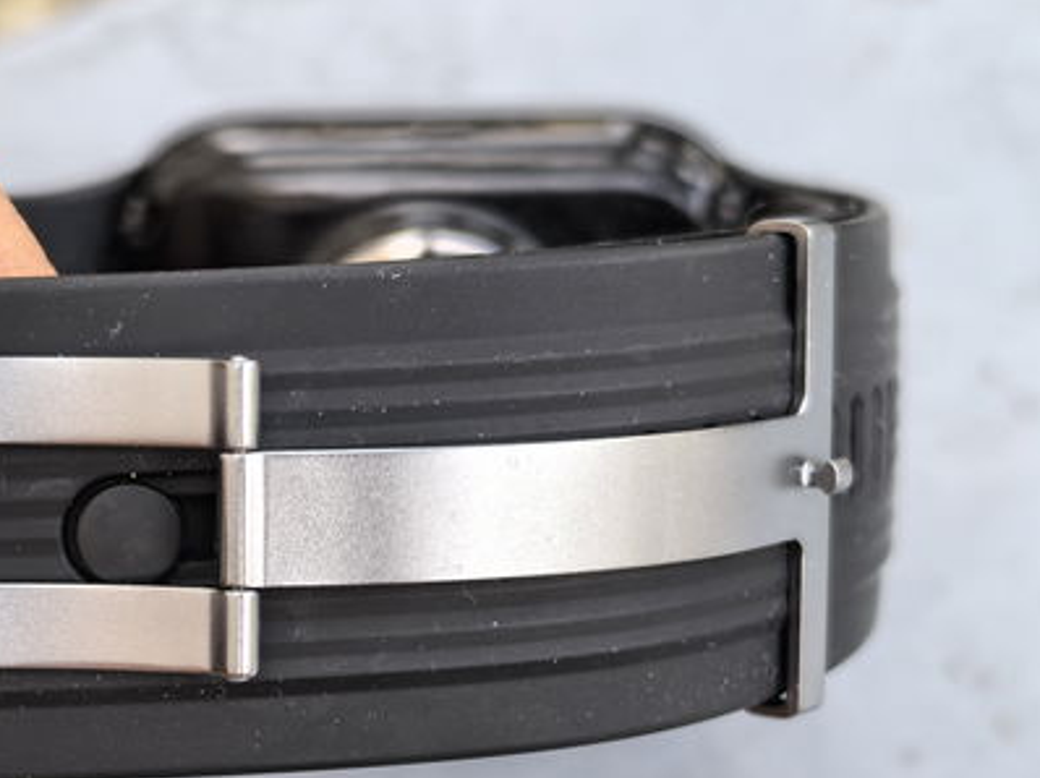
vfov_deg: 15.8
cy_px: 581
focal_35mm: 93
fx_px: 2792
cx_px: 197
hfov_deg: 20.8
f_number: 2
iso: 50
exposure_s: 1/196
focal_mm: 8.5
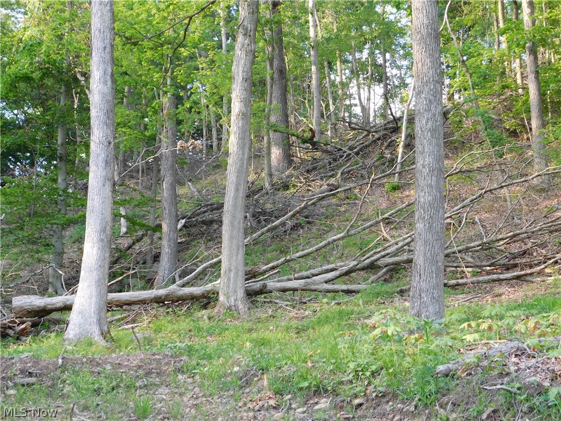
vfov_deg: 24.8
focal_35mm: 59
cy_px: 210
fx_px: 956
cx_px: 280
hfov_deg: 32.7
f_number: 4
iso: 125
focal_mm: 10.4
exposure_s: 1/80
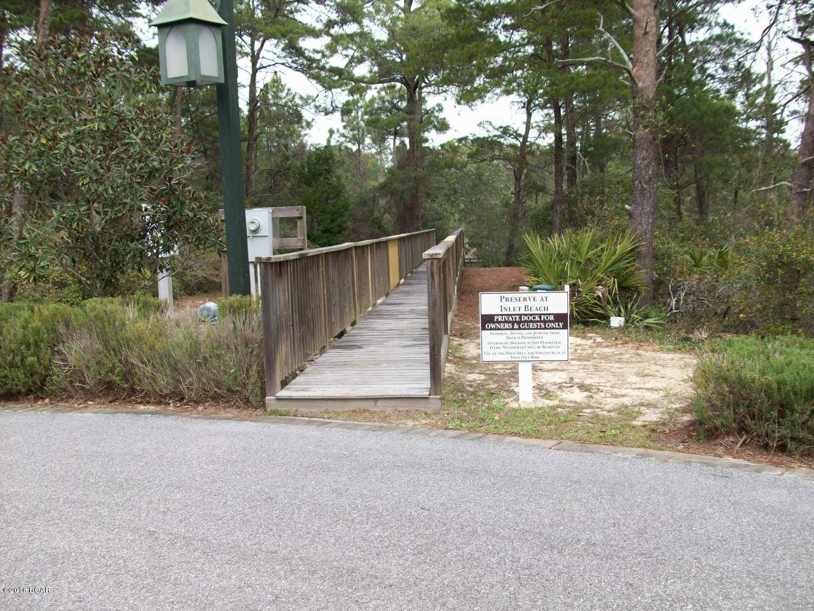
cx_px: 407
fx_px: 800
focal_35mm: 34
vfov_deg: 41.8
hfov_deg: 54.0
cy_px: 306
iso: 64
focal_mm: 5.7
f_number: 2.8
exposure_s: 1/325
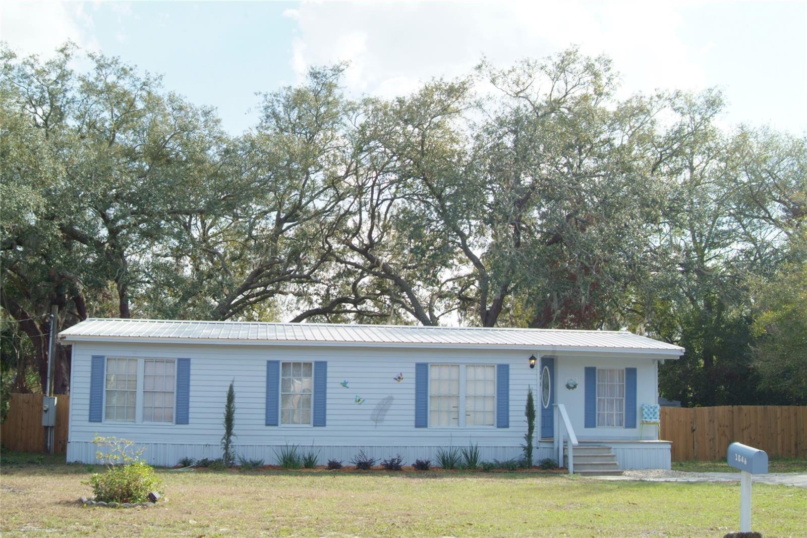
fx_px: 1053
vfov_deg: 28.6
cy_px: 269
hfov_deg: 41.9
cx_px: 404
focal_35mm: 47
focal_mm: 31
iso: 200
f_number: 8
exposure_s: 1/125
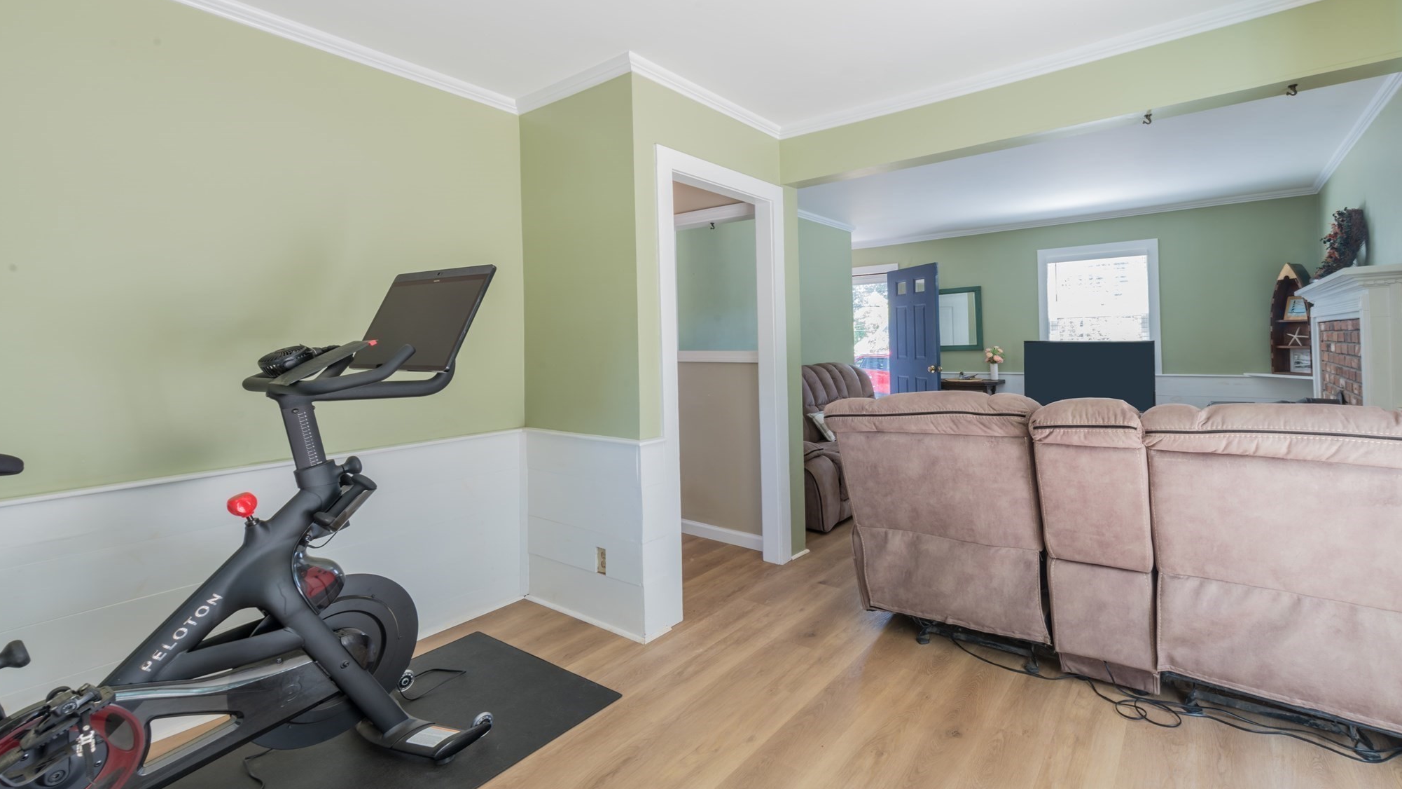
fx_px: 558
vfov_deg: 70.4
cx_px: 686
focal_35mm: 15
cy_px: 359
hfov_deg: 103.0
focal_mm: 14
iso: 100
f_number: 16
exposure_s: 2
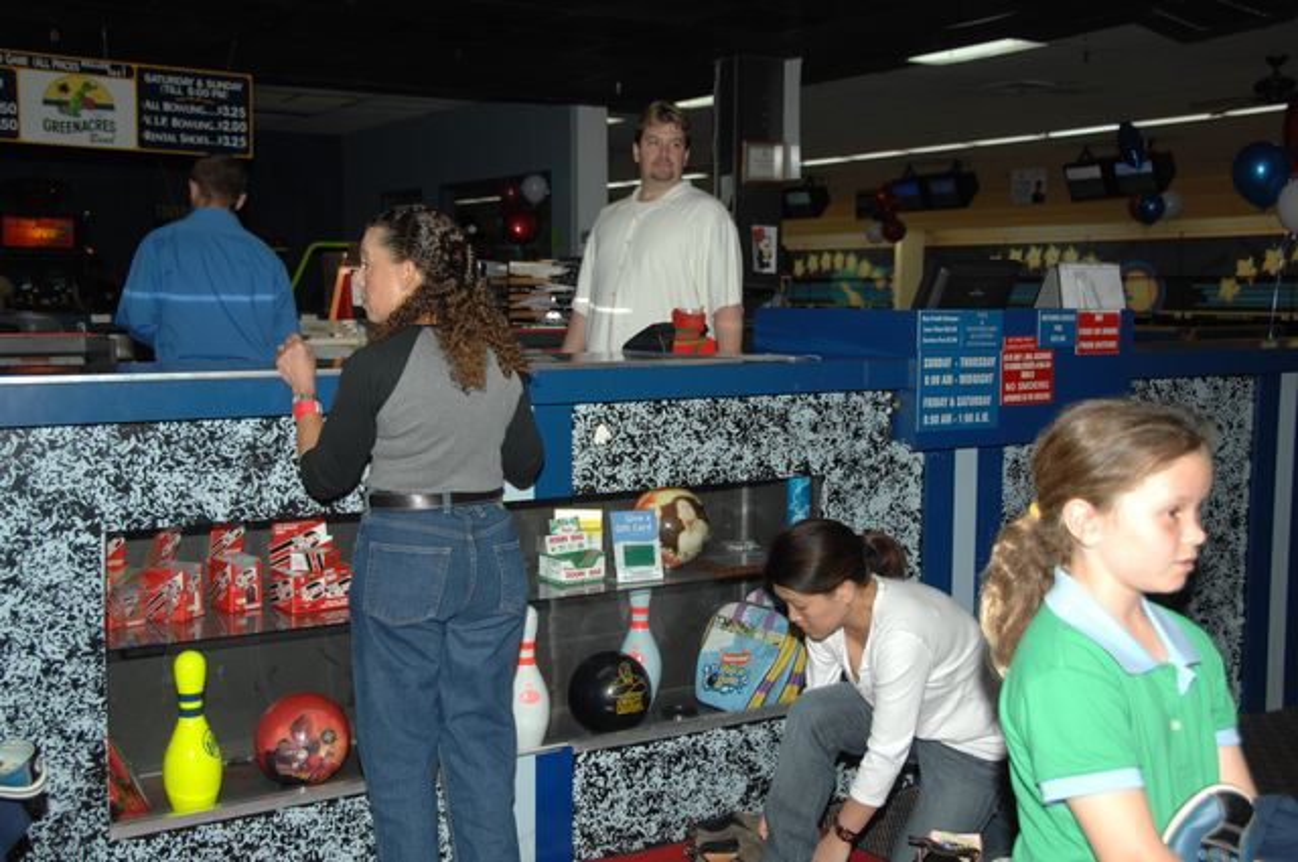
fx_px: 1458
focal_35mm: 40
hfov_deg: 48.0
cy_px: 431
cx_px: 649
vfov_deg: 32.9
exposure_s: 1/125
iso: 200
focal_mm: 27
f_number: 4
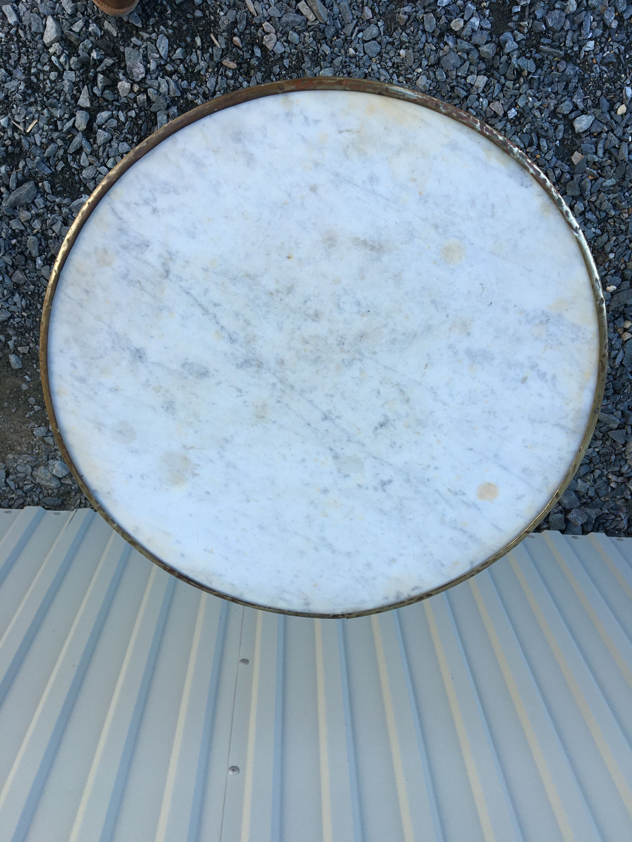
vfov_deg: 61.7
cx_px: 316
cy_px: 421
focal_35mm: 29
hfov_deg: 48.2
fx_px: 706
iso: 25
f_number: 2.2
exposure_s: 1/437
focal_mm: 4.15
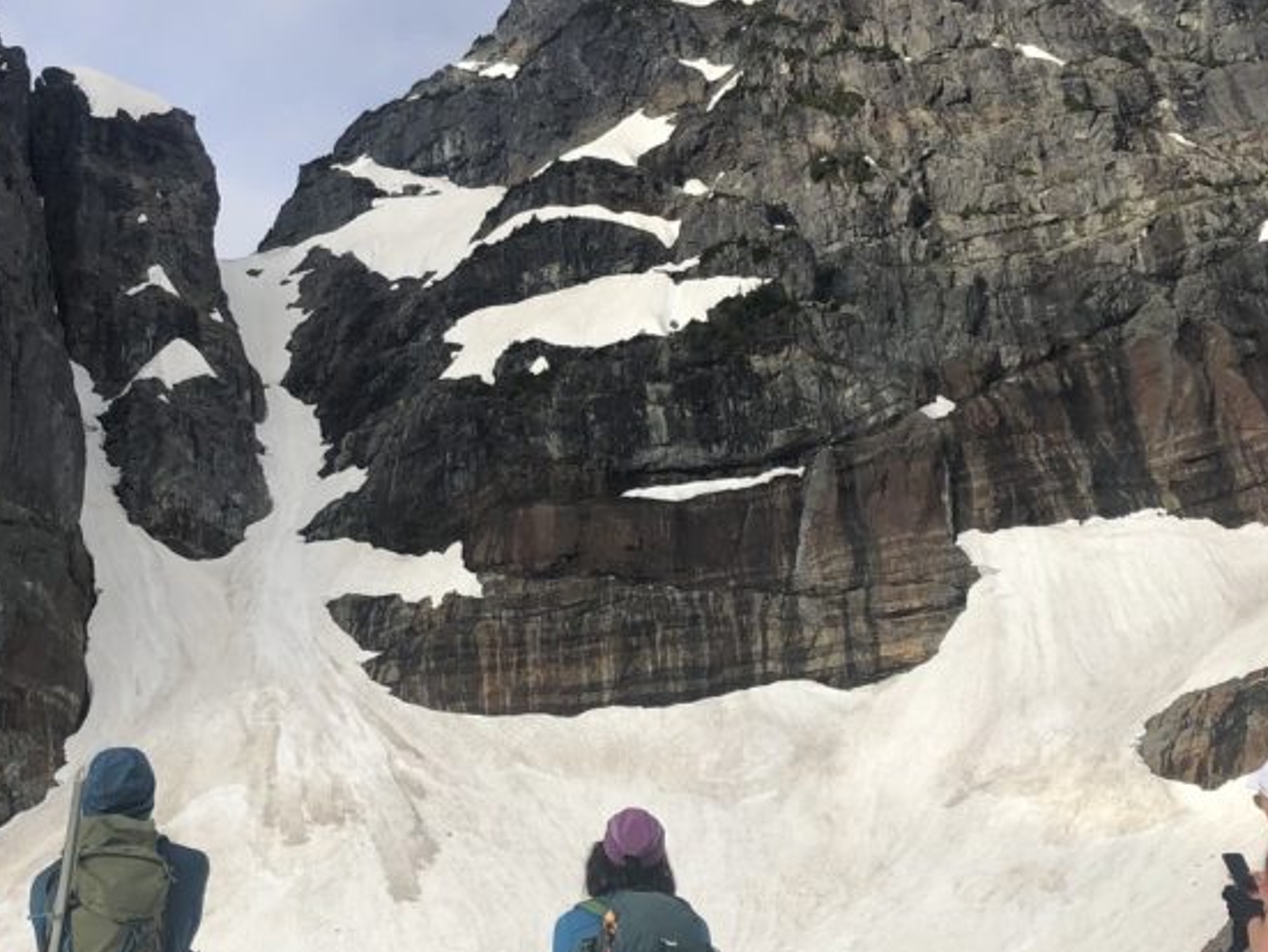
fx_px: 1906
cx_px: 486
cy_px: 435
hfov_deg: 36.6
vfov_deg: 28.1
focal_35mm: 52
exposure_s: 1/2000
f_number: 1.8
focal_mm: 3.99
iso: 20
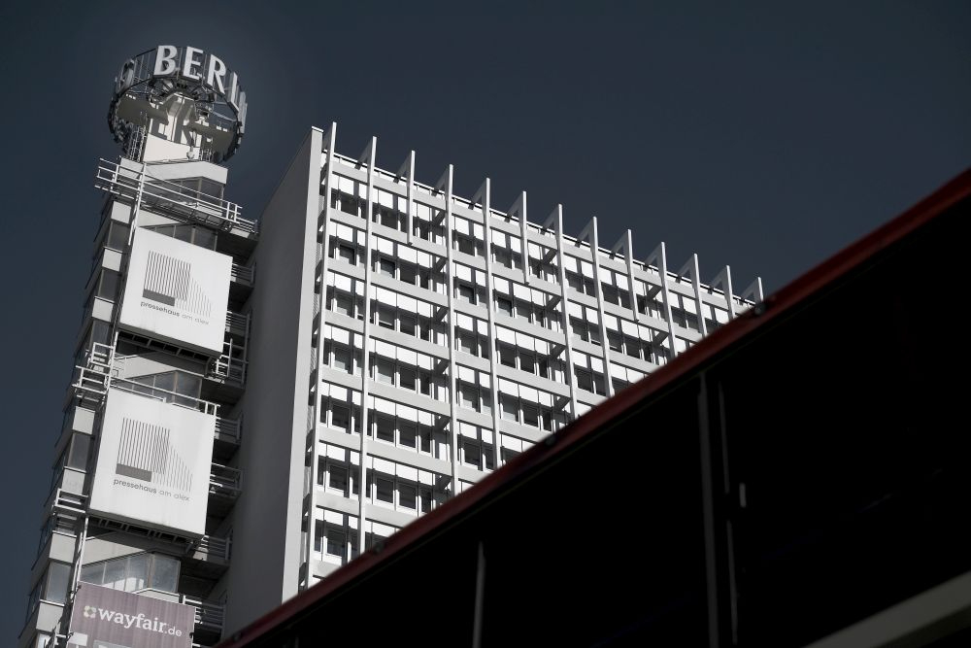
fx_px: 1430
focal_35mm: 53
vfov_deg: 25.5
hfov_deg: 37.5
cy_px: 324
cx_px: 486
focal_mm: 35
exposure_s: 1/15000
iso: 200
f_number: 2.8
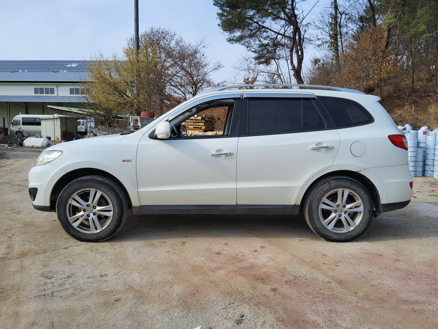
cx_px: 219
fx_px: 329
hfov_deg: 67.3
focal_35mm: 26
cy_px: 164
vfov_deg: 53.1
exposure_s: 1/548
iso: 12
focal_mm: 3.98
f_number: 1.8
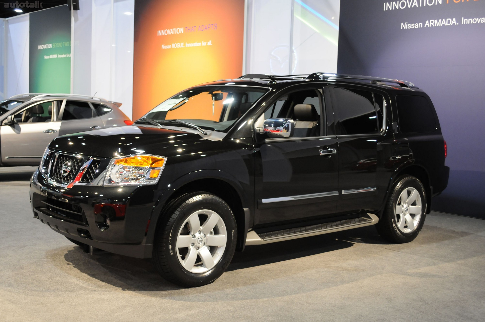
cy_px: 161
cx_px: 242
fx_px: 606
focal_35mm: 45
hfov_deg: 43.6
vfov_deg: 29.8
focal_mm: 30
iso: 800
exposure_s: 1/30
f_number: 4.5
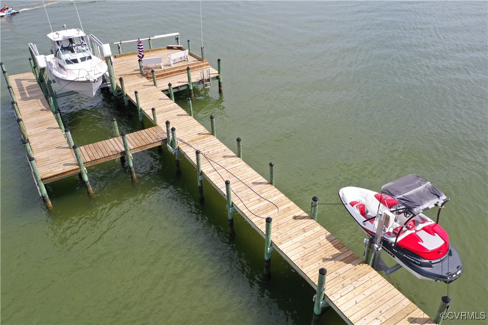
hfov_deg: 65.5
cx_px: 244
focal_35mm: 28
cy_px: 162
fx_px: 380
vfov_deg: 46.4
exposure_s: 1/400
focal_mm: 10.26
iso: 100
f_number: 5.6
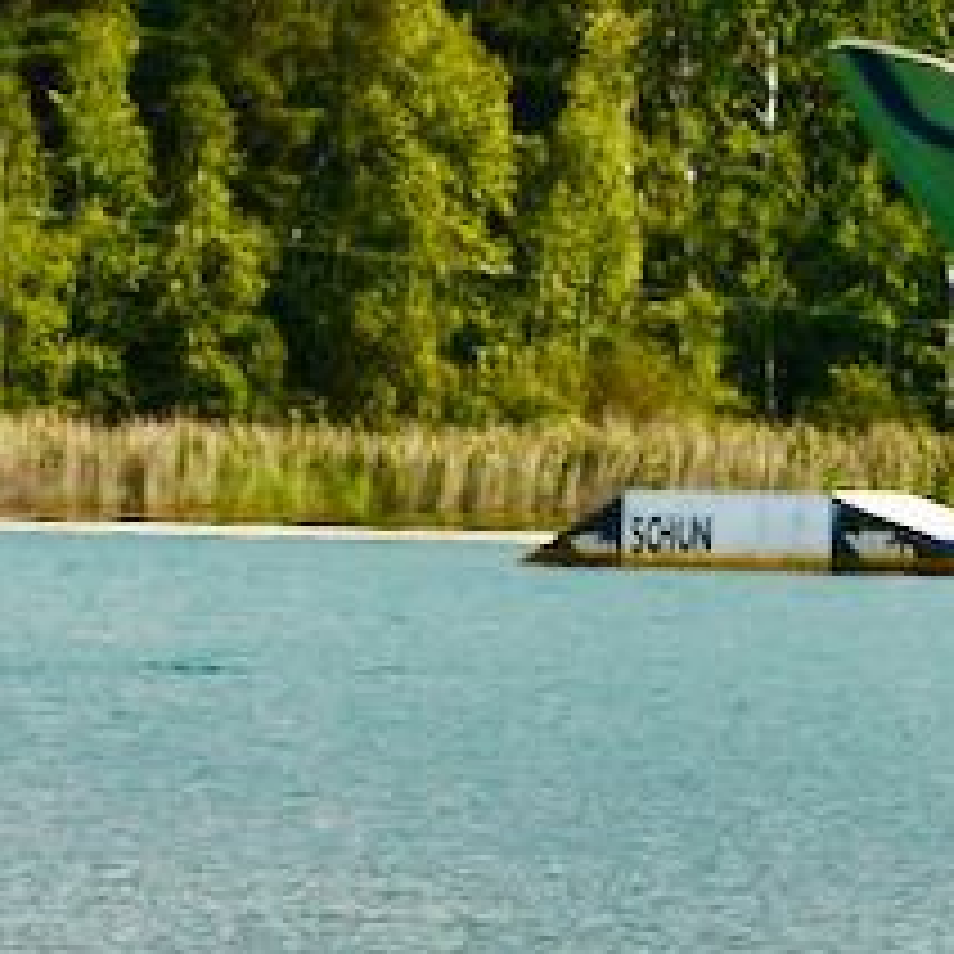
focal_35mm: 411
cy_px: 32
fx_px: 12815
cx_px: 1174
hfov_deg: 4.3
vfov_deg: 4.3
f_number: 10
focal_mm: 62
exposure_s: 1/400
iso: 100
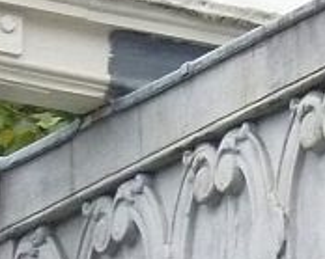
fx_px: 16612
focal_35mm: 1728
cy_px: -326
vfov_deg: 0.9
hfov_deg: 1.1
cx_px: 850
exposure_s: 1/125
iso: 400
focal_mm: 49.2
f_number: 4.9
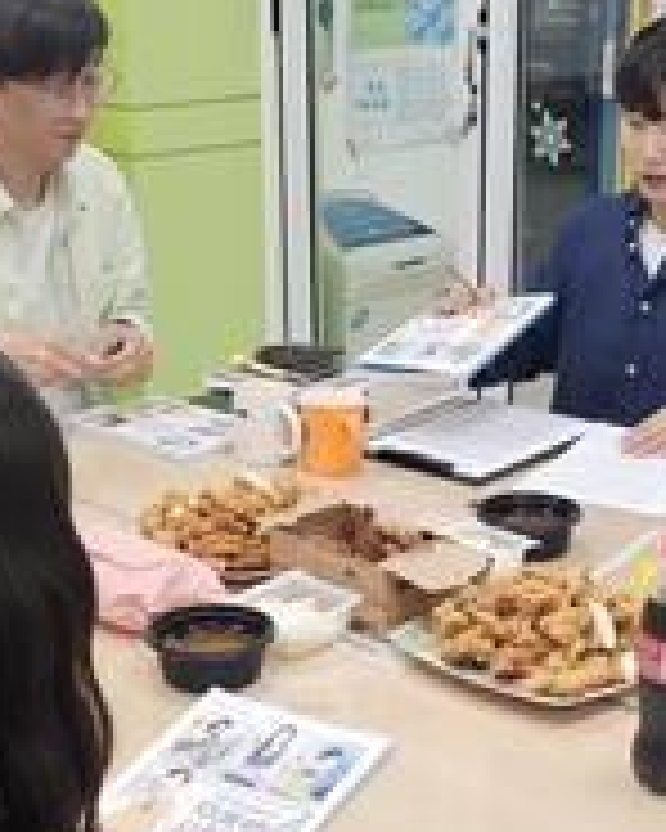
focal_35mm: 73
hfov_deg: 20.9
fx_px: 1799
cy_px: 540
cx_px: 459
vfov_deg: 25.9
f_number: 1.7
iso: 160
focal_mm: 6.3
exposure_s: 1/120
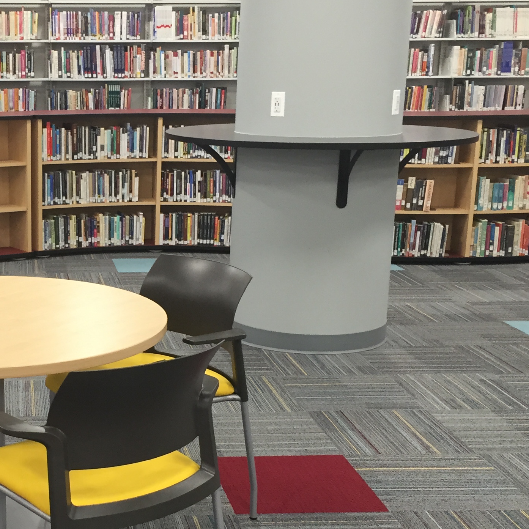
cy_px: 328
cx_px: 61
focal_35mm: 60
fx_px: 1037
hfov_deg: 27.6
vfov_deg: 28.5
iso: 80
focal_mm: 4.15
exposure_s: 1/30
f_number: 2.2
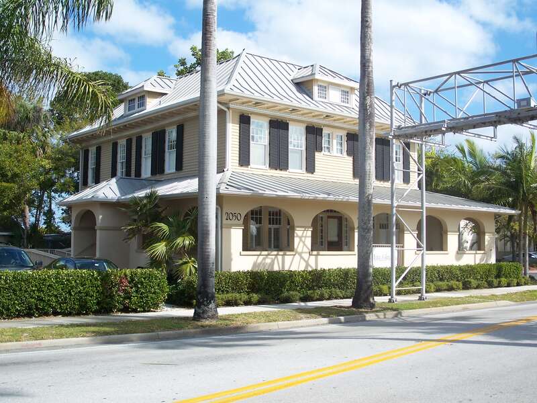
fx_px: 667
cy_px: 202
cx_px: 268
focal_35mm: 43
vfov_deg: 33.6
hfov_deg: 43.9
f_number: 3.2
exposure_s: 1/640
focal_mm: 9.1
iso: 64
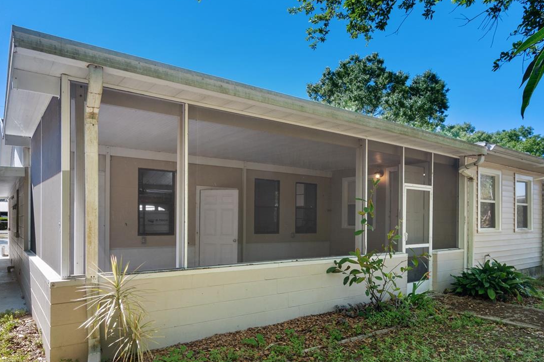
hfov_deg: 78.5
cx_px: 252
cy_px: 227
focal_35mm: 22
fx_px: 332
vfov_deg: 56.5
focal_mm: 10
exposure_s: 1/20
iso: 100
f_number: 7.1
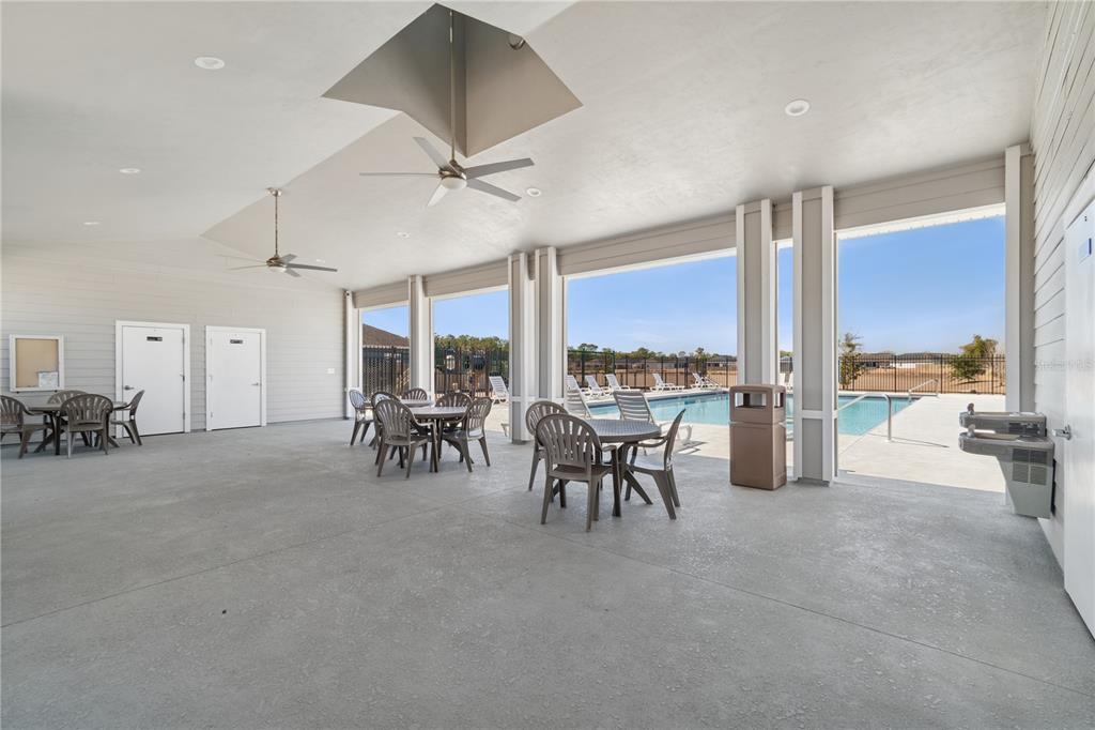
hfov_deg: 100.4
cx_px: 548
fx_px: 456
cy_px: 365
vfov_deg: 77.3
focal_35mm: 15
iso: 200
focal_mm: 10
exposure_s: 1/125
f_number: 8
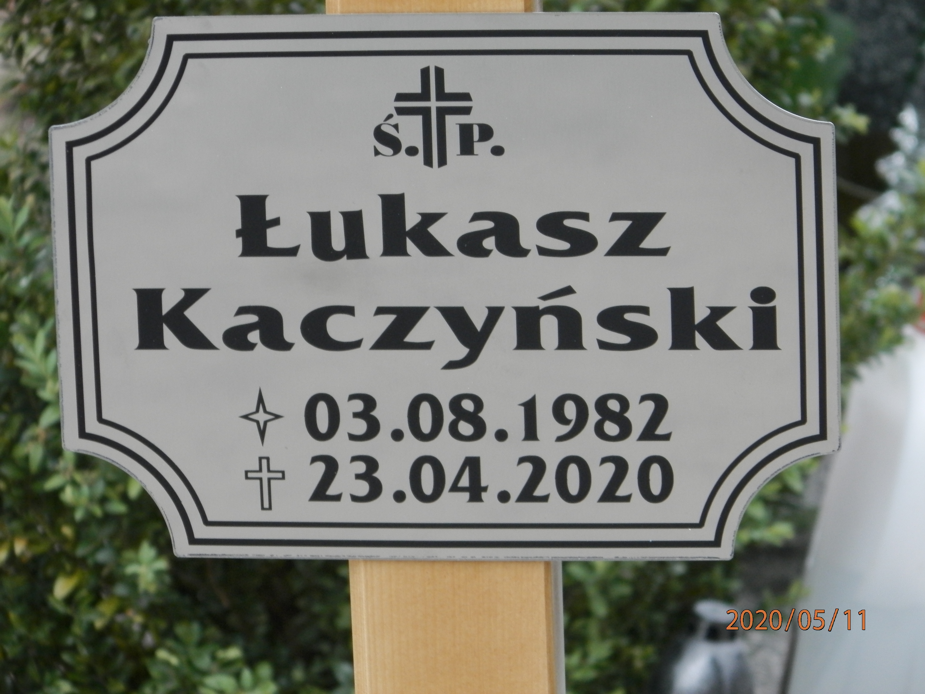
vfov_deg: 5.3
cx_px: 462
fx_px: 7509
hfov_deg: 7.0
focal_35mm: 281
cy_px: 347
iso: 200
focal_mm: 50.2
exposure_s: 1/40
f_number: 5.6
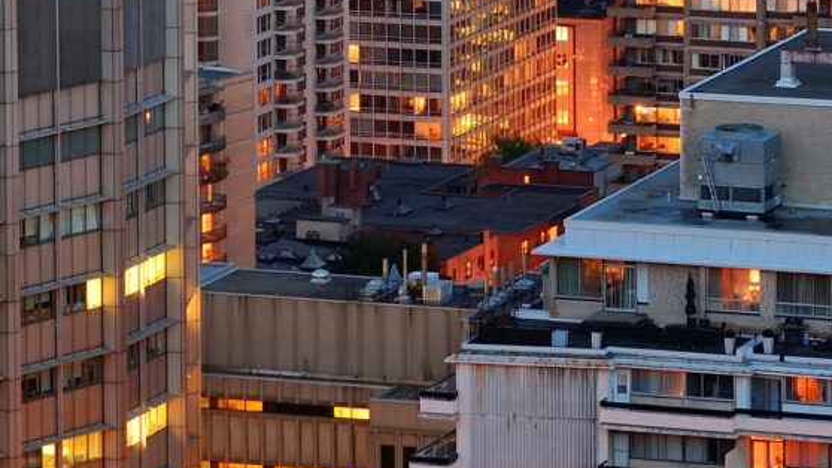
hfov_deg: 7.7
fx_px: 6156
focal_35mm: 279
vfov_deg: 4.3
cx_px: 596
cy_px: -390
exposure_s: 4
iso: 100
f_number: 5.6
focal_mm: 58
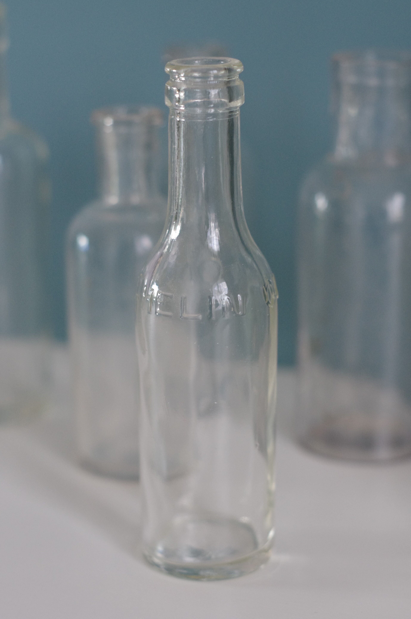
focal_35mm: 75
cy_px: 310
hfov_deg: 18.1
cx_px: 206
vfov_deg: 27.0
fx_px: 1288
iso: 800
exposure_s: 1/30
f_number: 3.5
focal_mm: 50
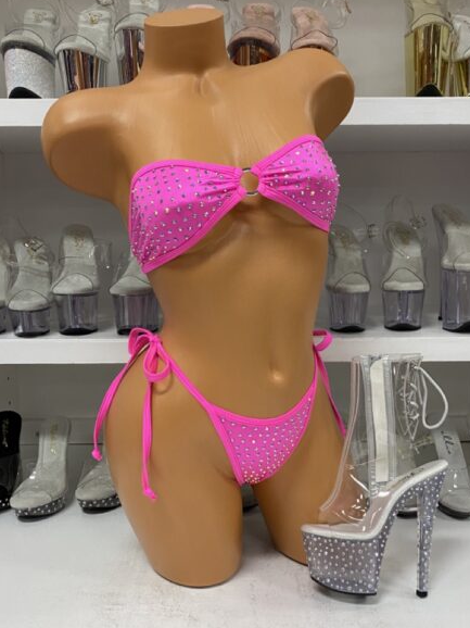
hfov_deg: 51.3
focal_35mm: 27
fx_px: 489
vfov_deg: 65.3
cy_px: 303
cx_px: 242
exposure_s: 1/60
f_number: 1.8
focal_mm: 4.25
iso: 125
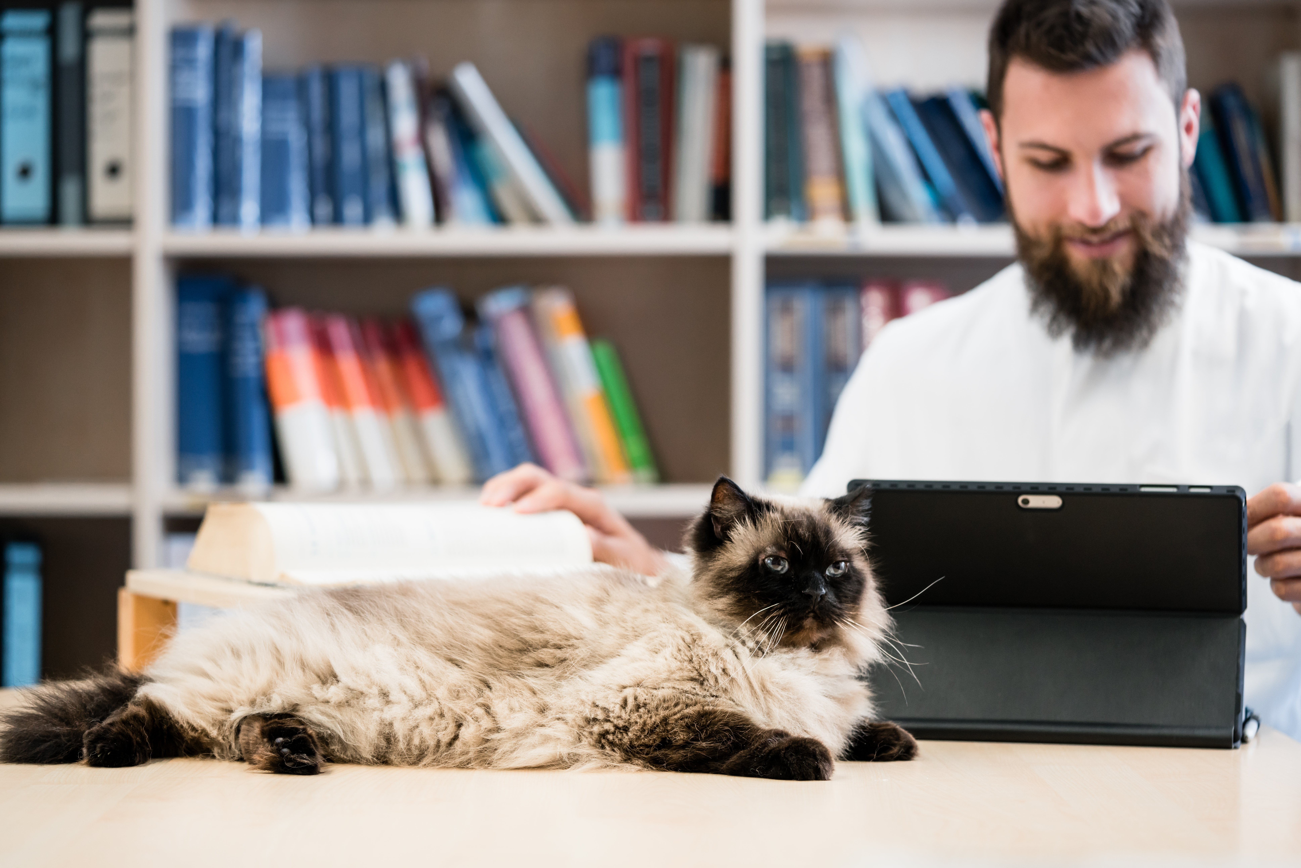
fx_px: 3253
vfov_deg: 15.2
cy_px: 434
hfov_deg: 22.6
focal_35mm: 90
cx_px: 650
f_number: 3.2
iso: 1000
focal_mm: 90
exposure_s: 1/125
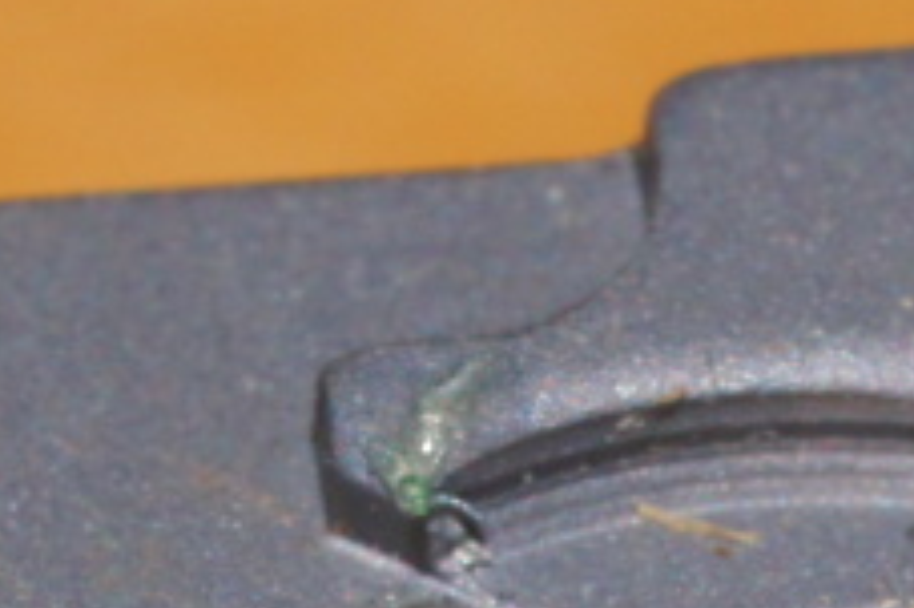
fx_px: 9209
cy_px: 1452
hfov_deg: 5.7
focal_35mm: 363
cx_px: 620
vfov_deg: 3.7
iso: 800
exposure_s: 1/80
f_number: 18
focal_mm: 50
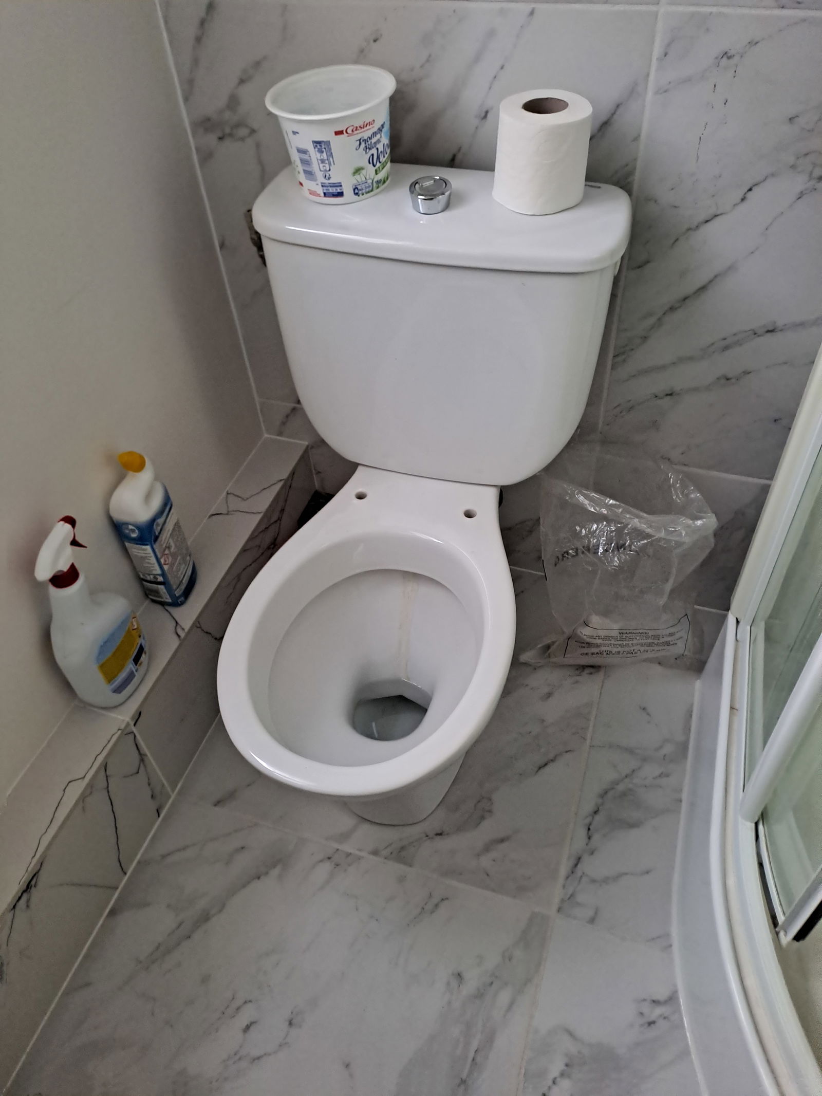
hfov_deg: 54.9
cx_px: 411
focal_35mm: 25
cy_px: 548
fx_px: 791
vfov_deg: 69.4
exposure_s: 1/25
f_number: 1.8
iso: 500
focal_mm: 4.65
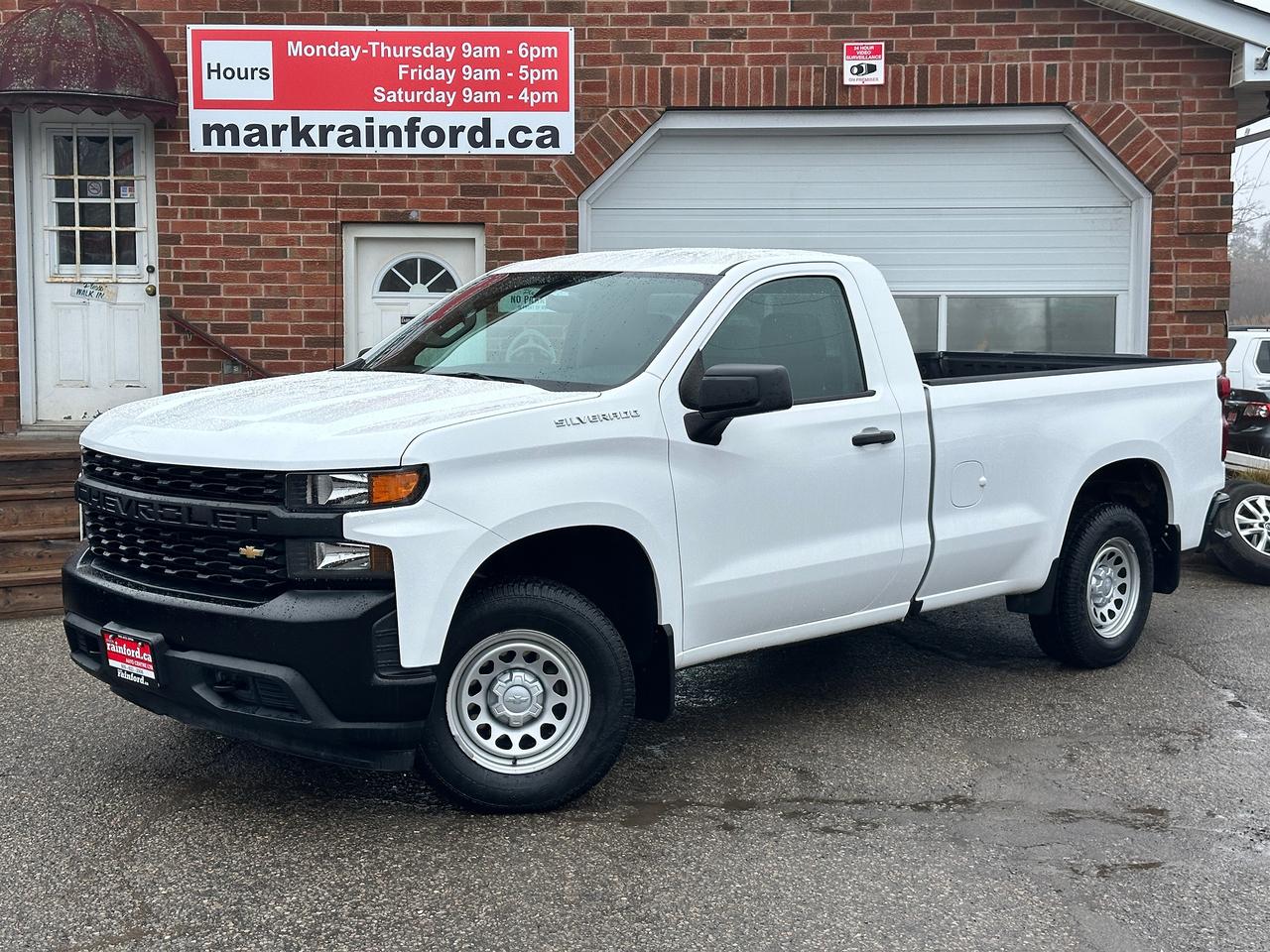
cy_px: 476
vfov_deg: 30.3
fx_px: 1761
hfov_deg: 39.7
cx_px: 635
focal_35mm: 48
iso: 64
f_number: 1.78
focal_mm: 6.86
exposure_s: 1/1157
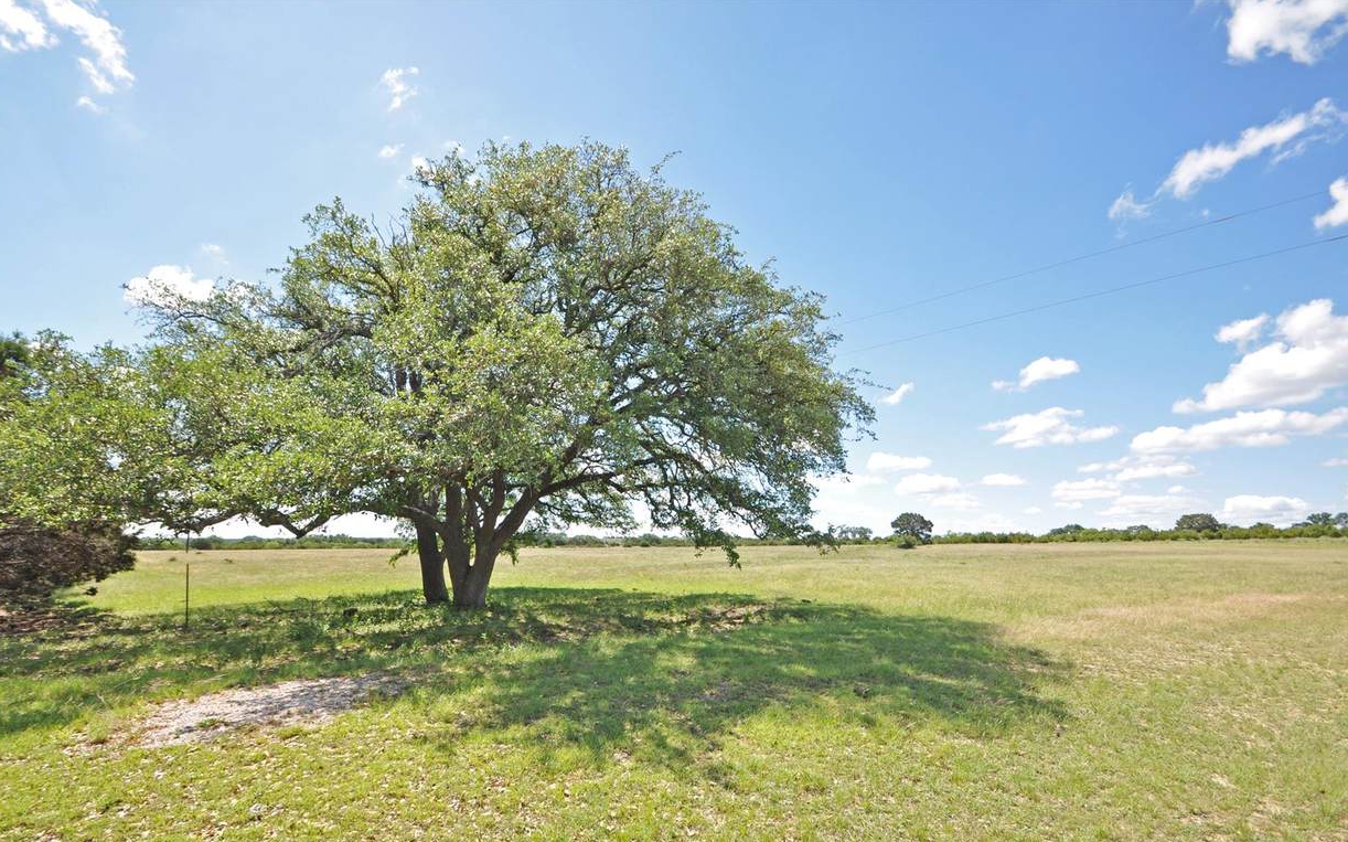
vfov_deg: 71.0
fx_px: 588
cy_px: 467
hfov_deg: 97.8
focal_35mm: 16
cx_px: 661
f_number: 5.6
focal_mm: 10
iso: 250
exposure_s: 1/500
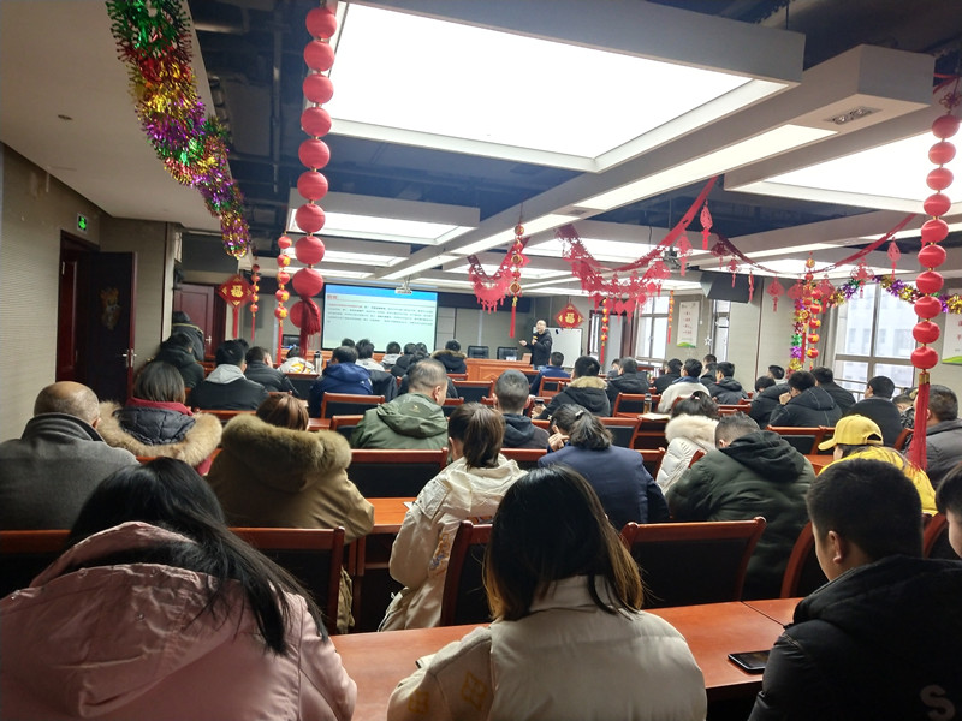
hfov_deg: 60.0
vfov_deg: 46.8
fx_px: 834
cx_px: 481
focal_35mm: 30
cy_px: 360
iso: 119
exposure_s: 1/60
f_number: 1.8
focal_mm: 3.95
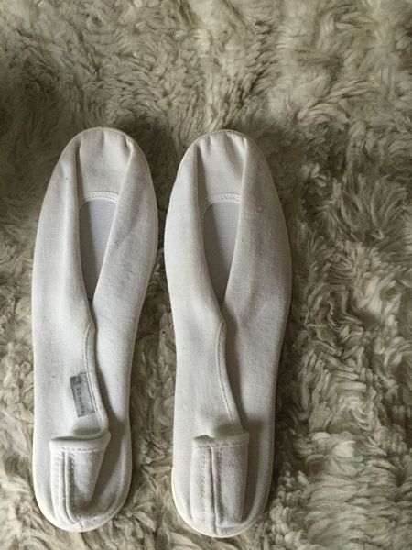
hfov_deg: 45.4
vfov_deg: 58.4
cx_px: 206
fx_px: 492
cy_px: 275
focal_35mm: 31
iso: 200
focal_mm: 3.3
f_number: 2.4
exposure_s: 1/33
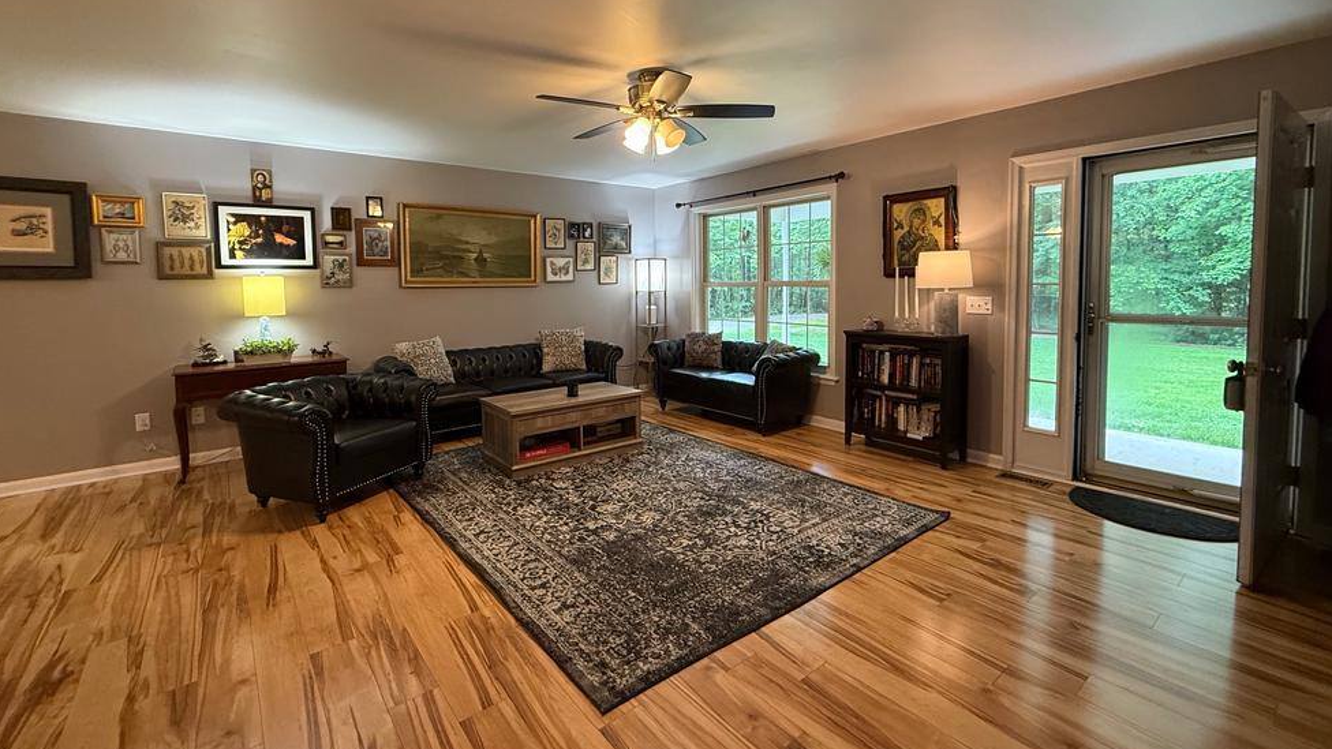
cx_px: 647
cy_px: 311
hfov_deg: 99.3
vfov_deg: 66.6
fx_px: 565
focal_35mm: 16
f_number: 2.2
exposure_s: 1/60
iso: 320
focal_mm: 2.22
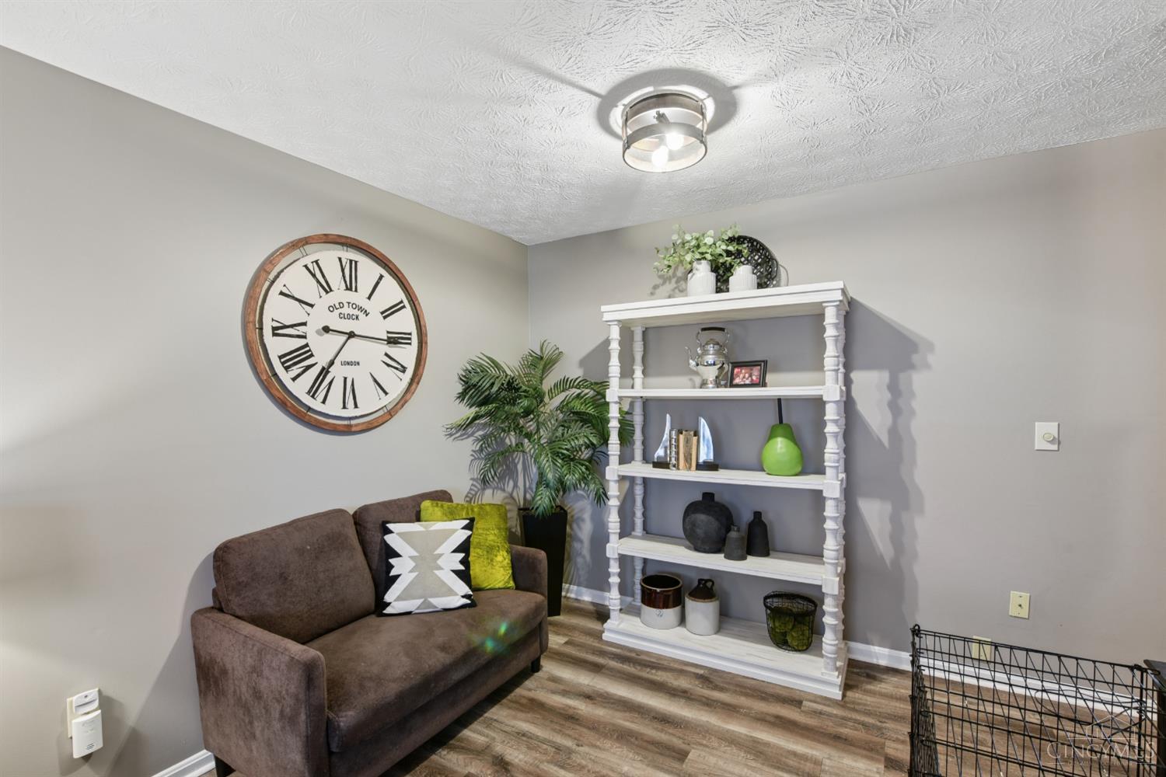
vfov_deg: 73.7
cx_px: 583
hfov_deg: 96.7
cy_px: 388
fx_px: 518
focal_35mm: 16
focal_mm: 16
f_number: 8
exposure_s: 1/10
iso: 400
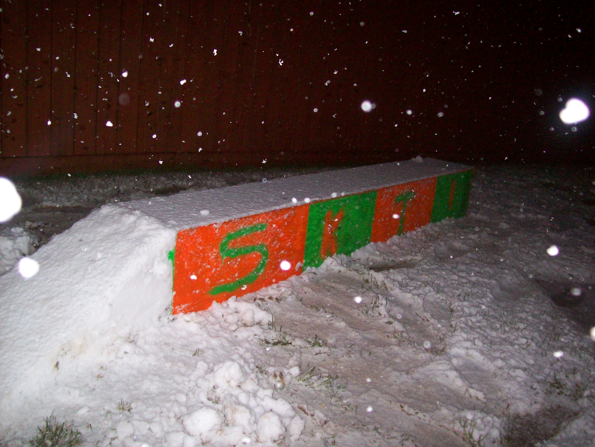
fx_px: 619
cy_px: 224
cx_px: 298
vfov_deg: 39.7
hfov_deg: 51.4
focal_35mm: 36
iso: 200
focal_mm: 6
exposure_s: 1/64
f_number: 2.7
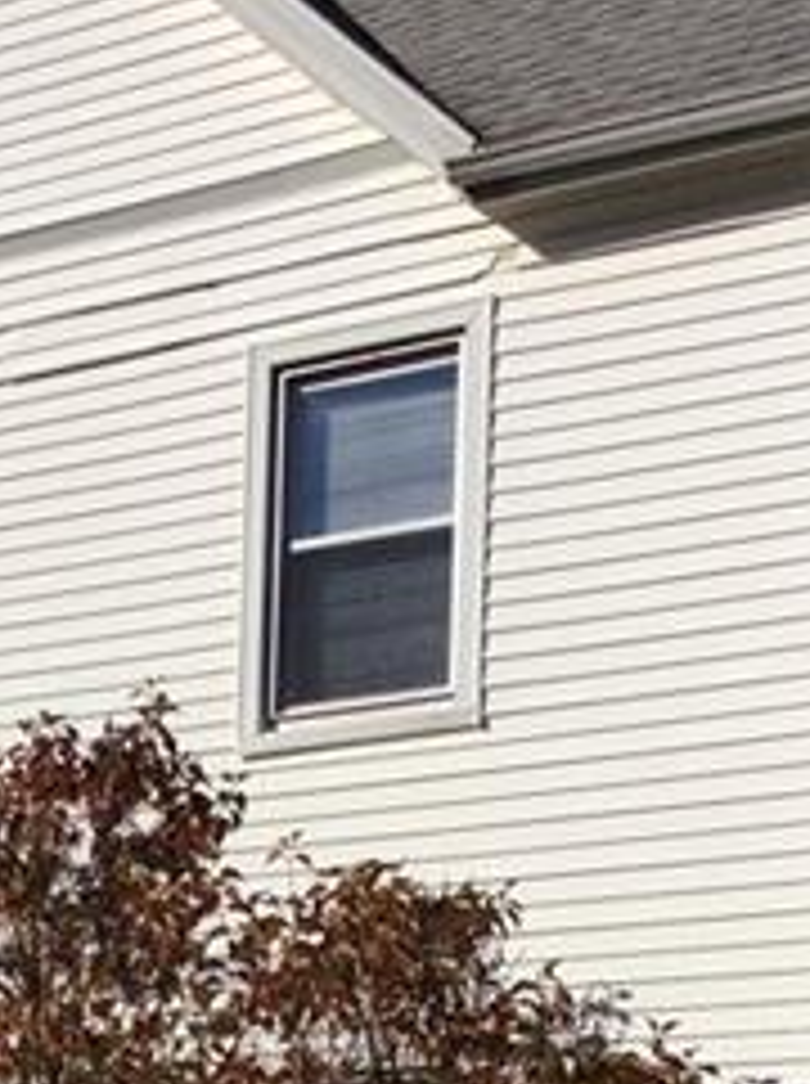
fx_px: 3191
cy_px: 1250
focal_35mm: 102
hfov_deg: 14.2
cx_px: -16
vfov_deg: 18.4
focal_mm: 3.3
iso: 32
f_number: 2.4
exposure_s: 1/3817
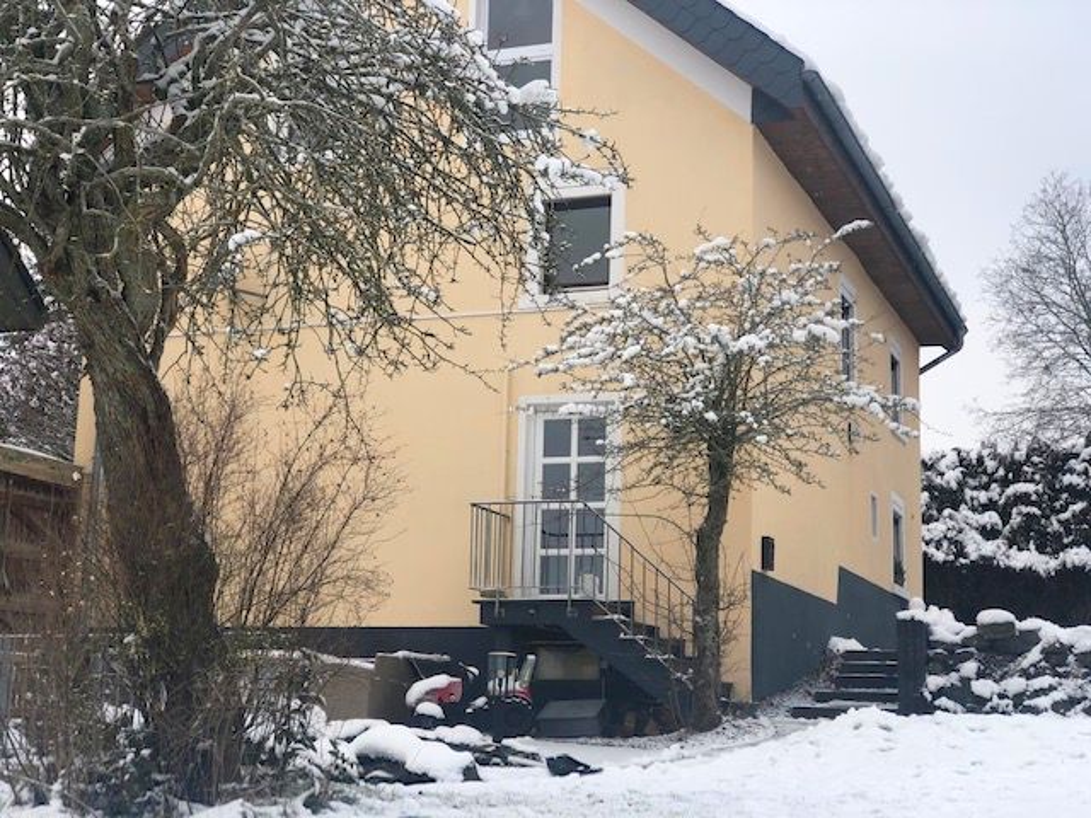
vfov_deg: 25.7
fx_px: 1796
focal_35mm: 57
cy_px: 409
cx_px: 546
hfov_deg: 33.8
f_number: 2.8
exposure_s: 1/338
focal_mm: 6.6
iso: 20
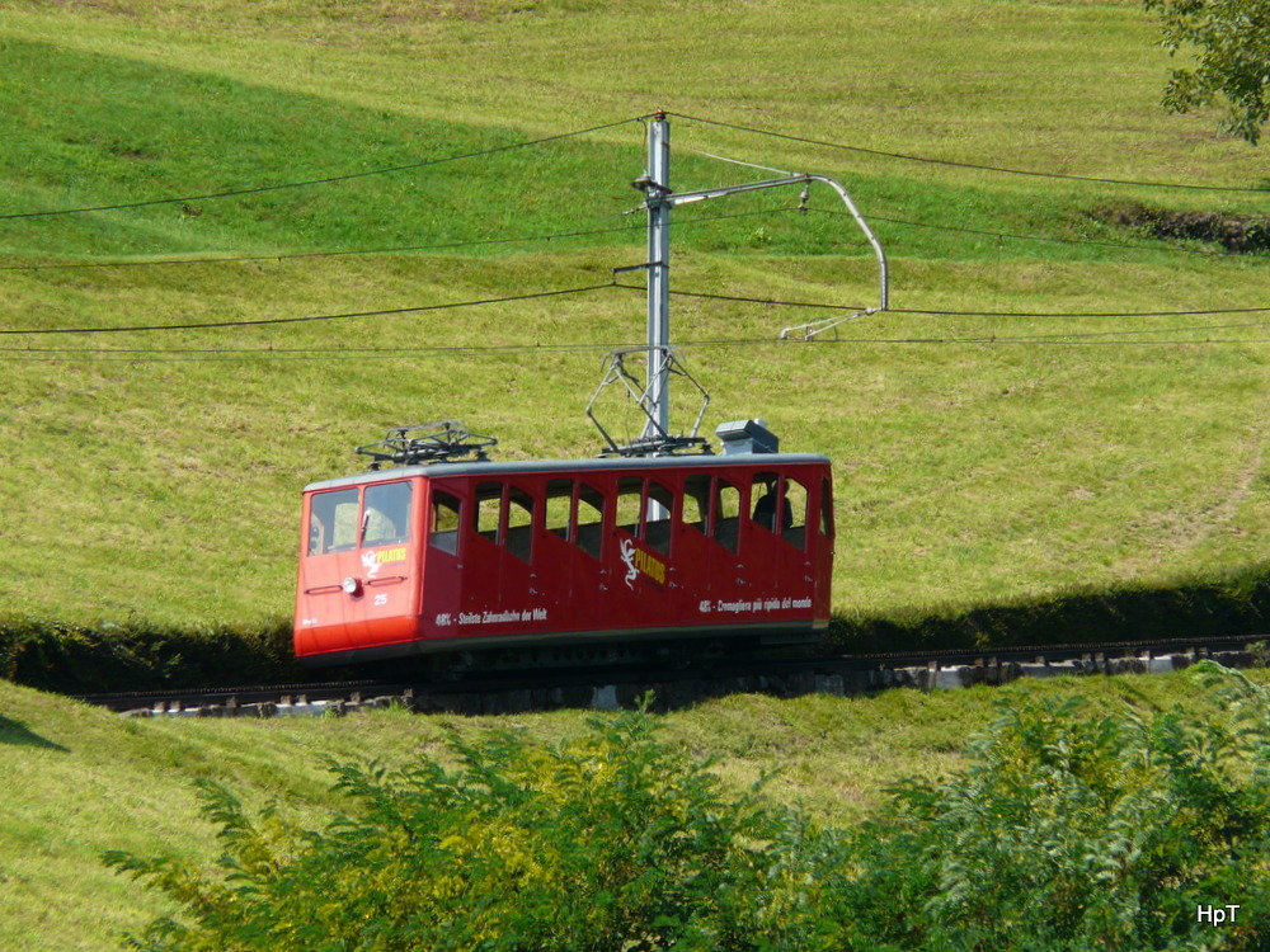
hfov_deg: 4.4
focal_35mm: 455
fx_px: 16693
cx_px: 635
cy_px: 476
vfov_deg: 3.3
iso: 100
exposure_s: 1/250
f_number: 5.6
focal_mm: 74.8
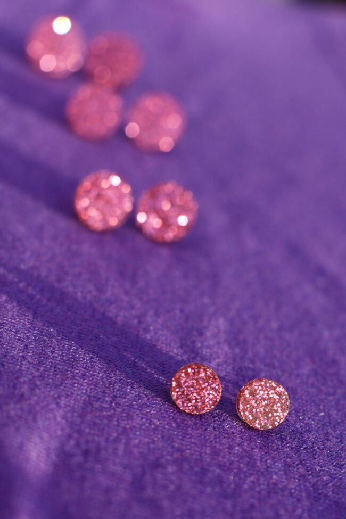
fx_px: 750
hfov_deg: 26.0
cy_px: 260
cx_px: 173
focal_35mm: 52
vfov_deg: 38.2
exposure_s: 1/800
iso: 250
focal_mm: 35
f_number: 4.5
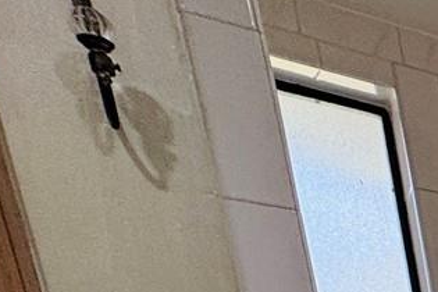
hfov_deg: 15.5
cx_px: 1030
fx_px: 900
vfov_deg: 12.4
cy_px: 780
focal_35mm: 74
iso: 64
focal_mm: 2.22
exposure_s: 1/120
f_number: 2.2
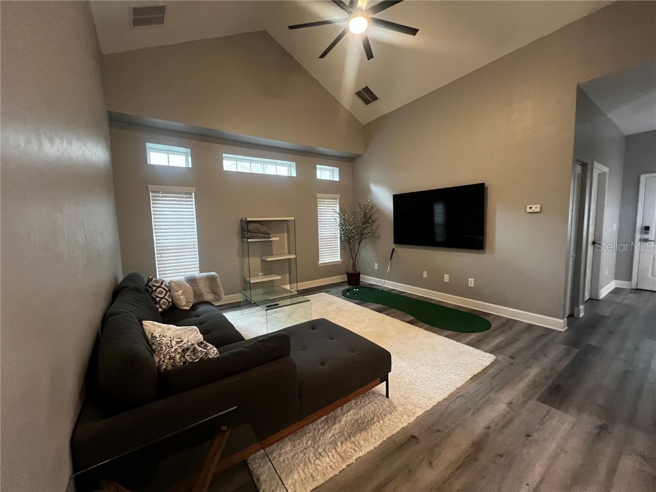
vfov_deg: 89.9
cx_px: 328
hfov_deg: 106.2
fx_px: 246
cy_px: 246
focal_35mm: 13
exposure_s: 1/60
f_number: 1.8
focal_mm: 1.57
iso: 800
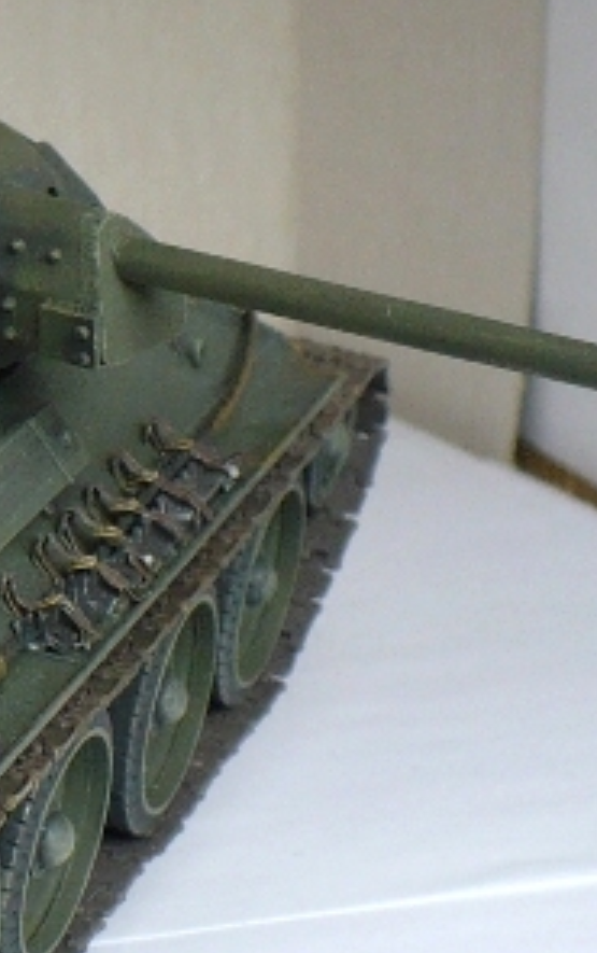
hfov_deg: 9.4
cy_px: 452
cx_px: -345
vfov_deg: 15.4
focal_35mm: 136
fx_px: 3532
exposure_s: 1/80
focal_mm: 6.1
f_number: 2.8
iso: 100
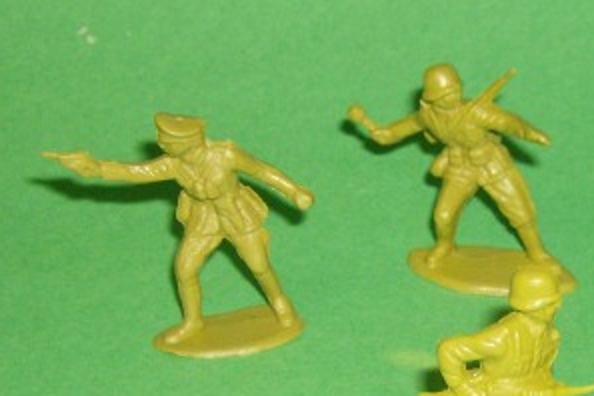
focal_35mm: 103
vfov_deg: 13.2
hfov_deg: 19.7
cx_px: 446
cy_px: 320
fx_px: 1699
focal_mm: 7.7
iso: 200
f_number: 3.1
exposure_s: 1/74
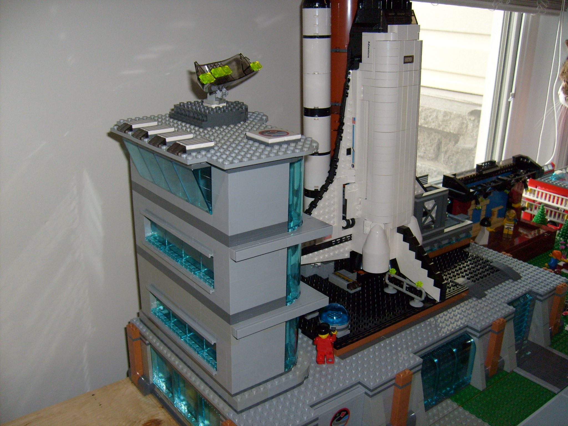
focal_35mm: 35
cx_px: 284
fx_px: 574
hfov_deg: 52.6
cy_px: 213
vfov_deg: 40.7
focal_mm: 5.8
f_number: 2.8
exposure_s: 1/45
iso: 100
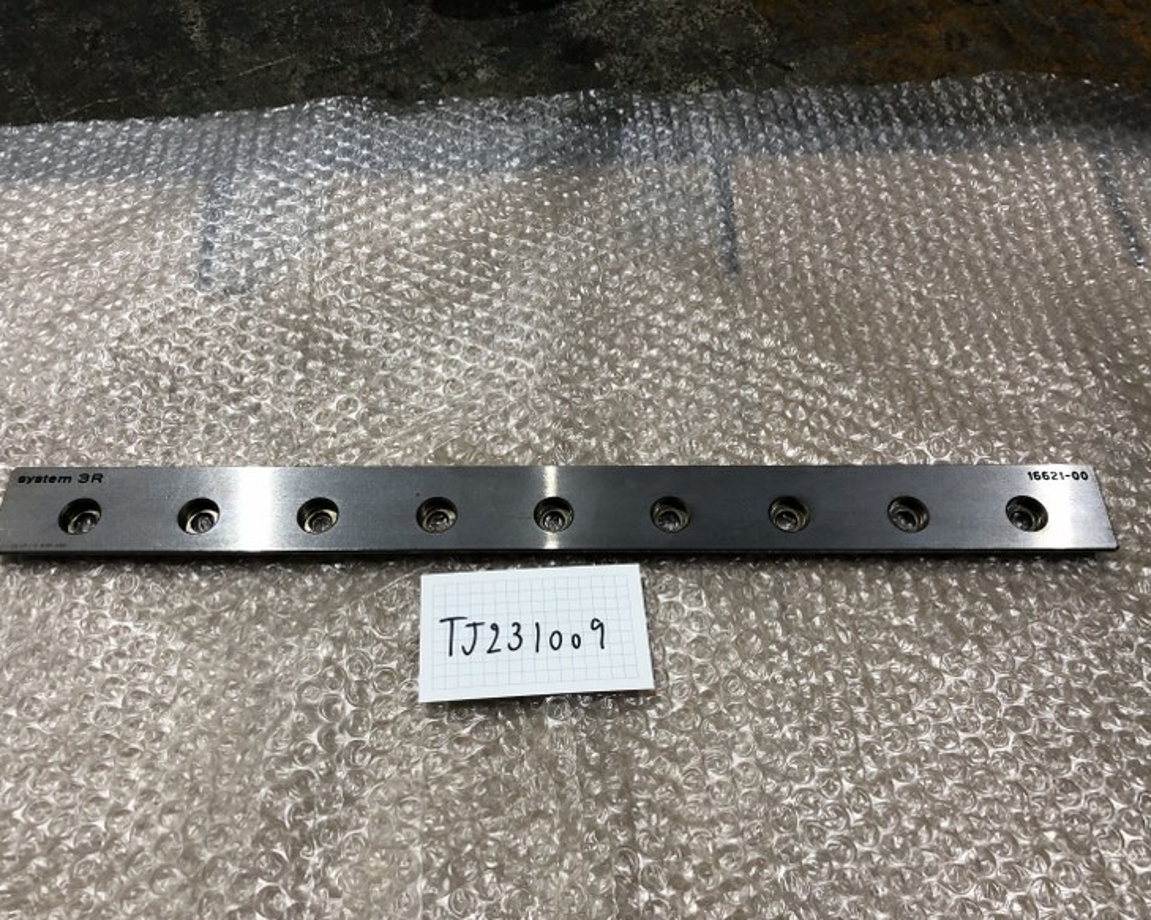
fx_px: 1022
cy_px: 469
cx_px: 564
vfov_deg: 48.5
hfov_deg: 58.8
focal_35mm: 30
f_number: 1.8
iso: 40
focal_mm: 4
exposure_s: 1/24
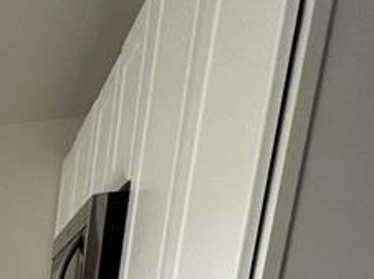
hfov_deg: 21.2
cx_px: -306
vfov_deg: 18.2
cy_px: 533
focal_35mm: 59
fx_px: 637
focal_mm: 1.57
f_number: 1.8
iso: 160
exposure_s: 1/99
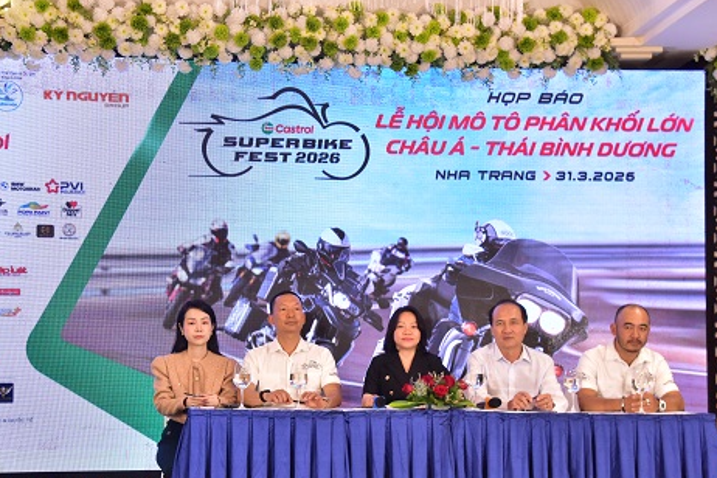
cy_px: 289
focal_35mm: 65
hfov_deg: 30.9
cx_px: 306
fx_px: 1294
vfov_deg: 20.9
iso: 2800
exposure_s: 1/50
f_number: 8
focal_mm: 50
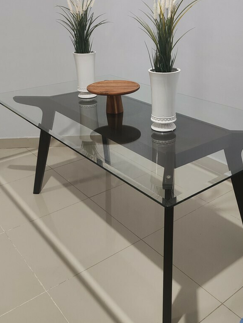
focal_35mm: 38
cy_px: 115
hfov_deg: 37.6
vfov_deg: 48.4
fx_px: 355
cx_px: 143
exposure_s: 1/50
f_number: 1.9
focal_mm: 6.12
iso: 1600
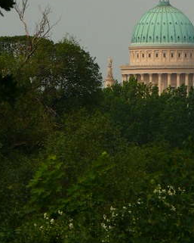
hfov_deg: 2.1
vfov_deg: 2.6
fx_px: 5301
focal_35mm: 739
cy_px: 31
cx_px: 159
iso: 100
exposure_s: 1/200
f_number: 5.6
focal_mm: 68.4
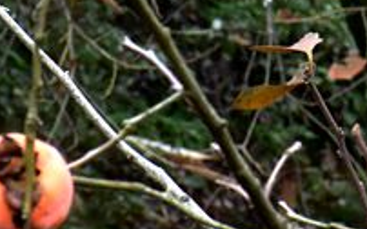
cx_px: 745
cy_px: -308
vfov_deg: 2.3
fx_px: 5673
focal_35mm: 568
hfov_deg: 3.7
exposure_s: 1/125
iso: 800
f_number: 9
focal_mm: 75
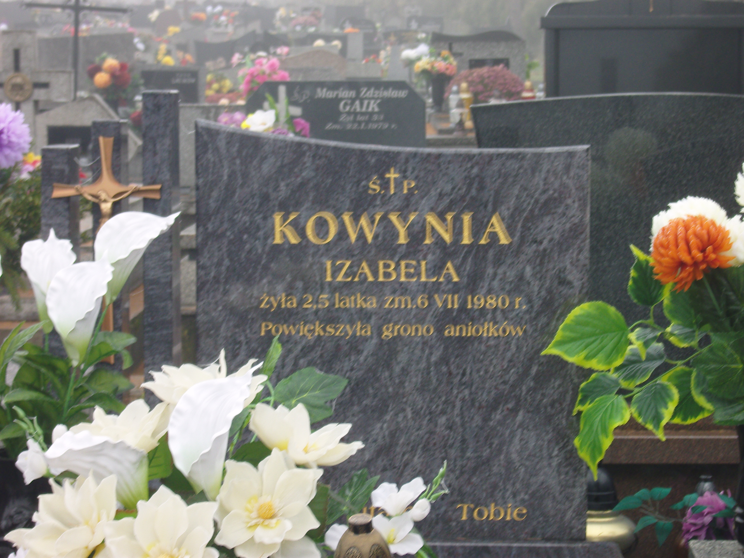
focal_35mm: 102
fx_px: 2192
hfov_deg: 19.3
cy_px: 279
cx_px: 372
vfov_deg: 14.5
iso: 125
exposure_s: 1/60
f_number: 5.2
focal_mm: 21.9
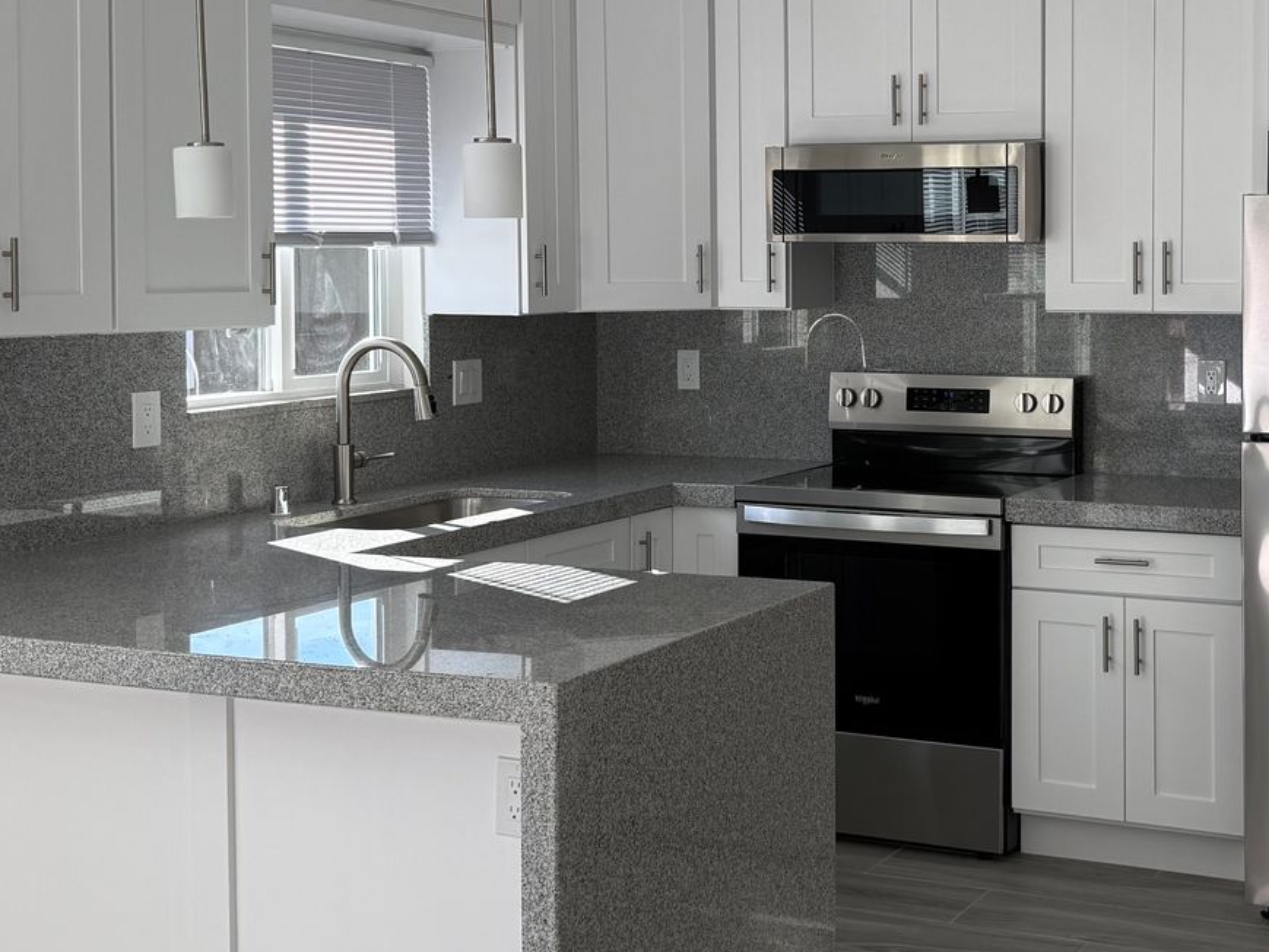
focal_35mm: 53
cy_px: 329
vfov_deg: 27.4
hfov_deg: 35.3
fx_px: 1943
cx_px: 956
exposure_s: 1/547
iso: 80
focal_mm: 6.76
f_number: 1.78
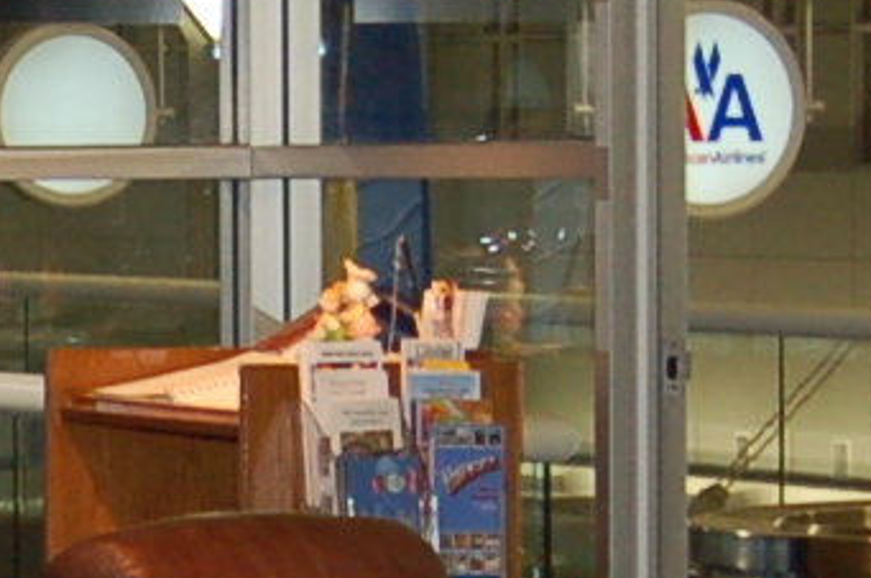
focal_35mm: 307
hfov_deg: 6.6
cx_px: -317
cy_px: 627
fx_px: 7421
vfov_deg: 4.4
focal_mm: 31
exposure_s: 1/60
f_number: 4.5
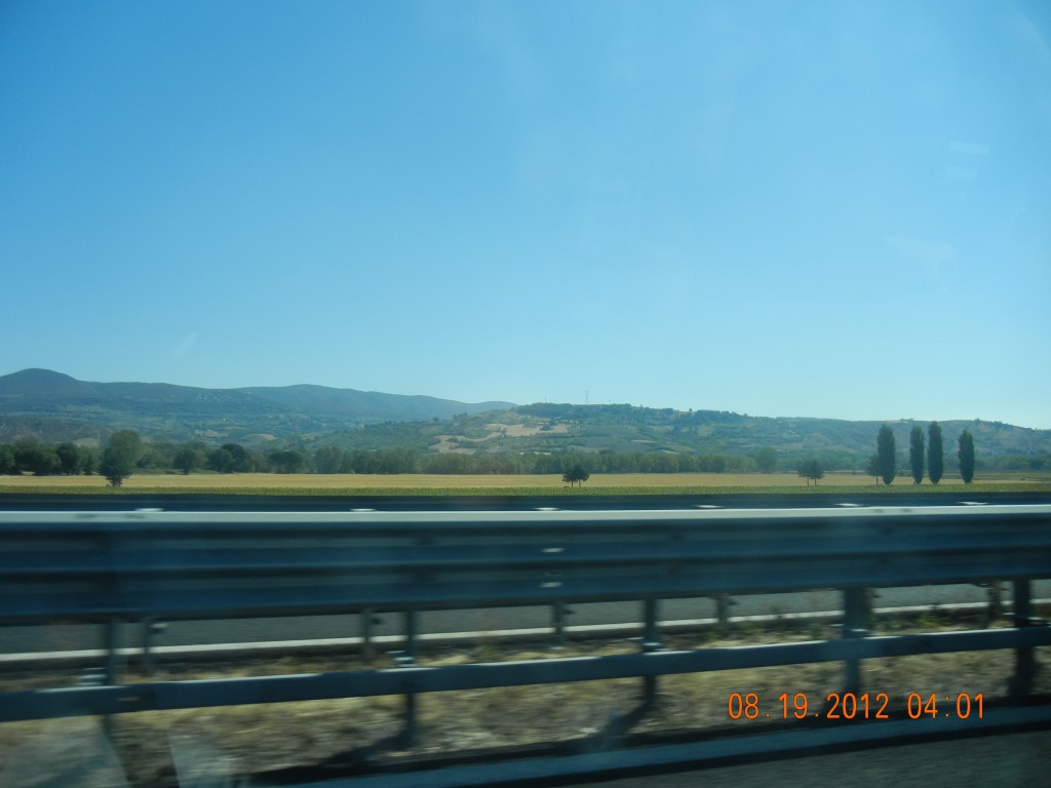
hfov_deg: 60.0
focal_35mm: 30
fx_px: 911
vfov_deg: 46.8
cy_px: 394
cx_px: 526
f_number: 7
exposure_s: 1/412
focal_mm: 5.4
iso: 160
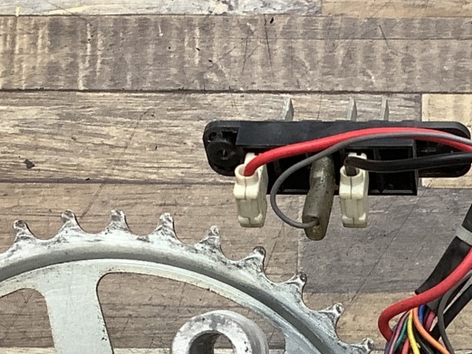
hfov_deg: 19.5
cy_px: 509
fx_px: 1337
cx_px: 450
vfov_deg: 14.2
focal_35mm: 98
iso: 125
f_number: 2.4
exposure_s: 1/60
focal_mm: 3.3
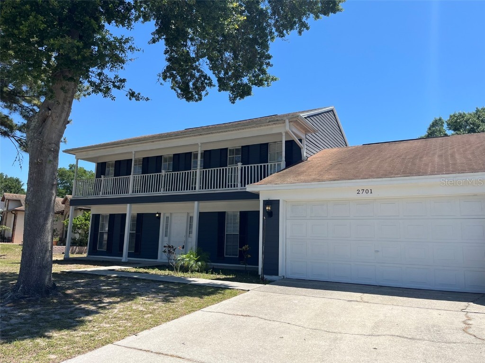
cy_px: 182
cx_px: 242
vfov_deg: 53.1
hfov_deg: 67.3
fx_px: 364
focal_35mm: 26
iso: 50
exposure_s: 1/3049
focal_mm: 5.1
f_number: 1.6
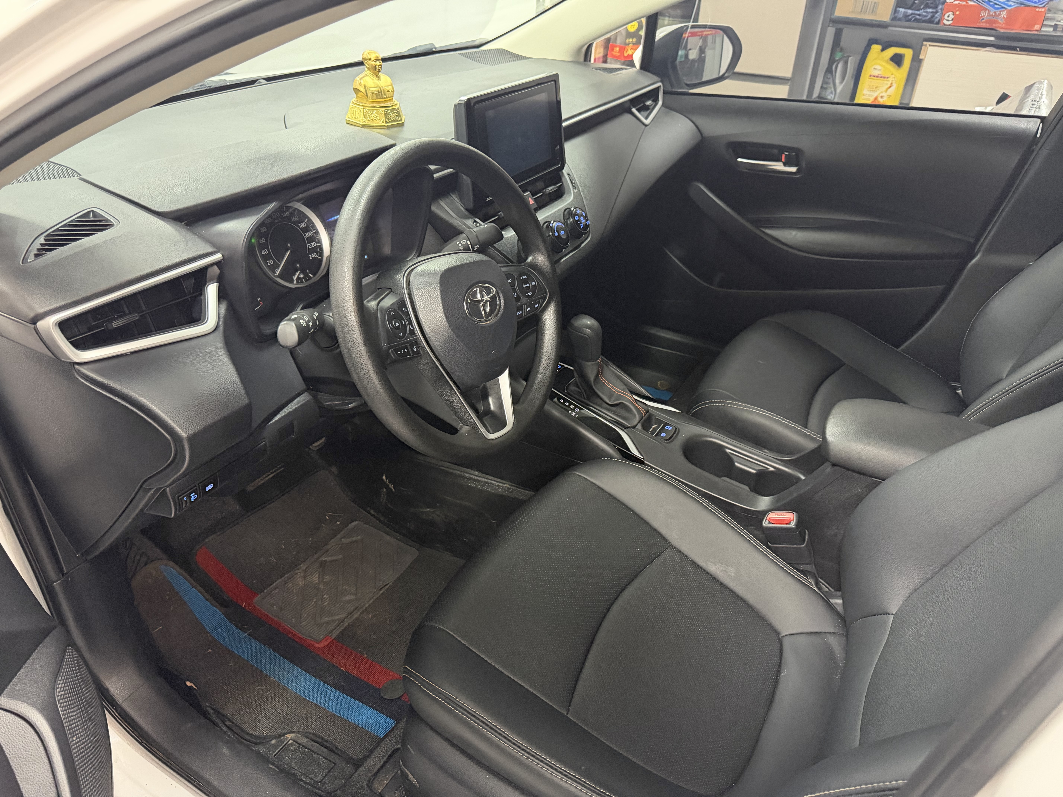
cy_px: 398
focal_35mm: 24
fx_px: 737
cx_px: 532
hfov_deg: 71.6
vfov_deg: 56.8
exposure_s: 1/33
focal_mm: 6.76
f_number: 1.78
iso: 800
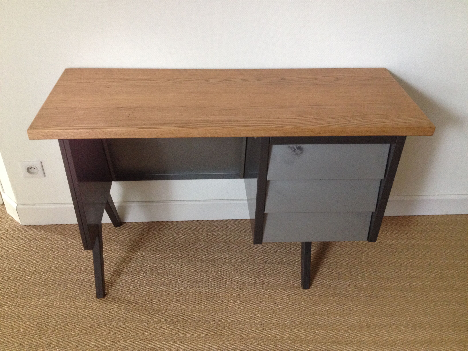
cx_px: 234
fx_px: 473
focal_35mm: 35
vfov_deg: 40.7
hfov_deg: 52.6
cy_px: 176
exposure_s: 1/20
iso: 200
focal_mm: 4.28
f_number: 2.4
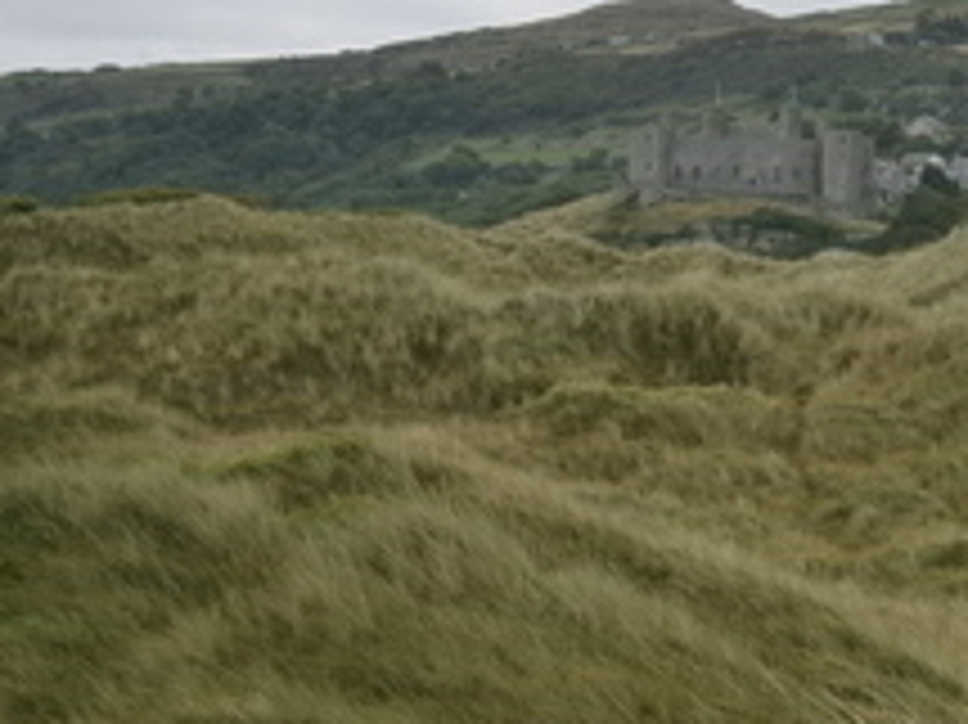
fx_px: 3130
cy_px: 175
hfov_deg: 17.3
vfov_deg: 13.2
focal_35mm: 112
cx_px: 887
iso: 80
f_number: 9.7
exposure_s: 1/80
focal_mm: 8.3
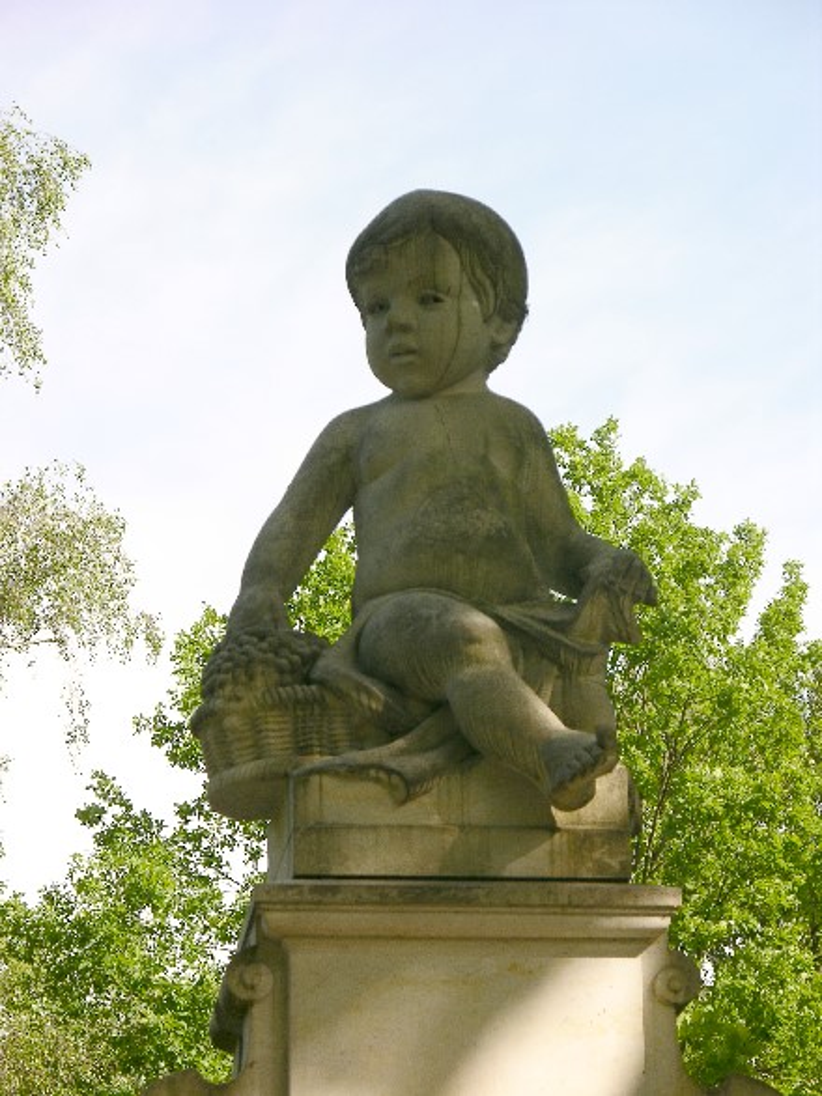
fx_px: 4751
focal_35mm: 150
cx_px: 411
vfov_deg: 13.2
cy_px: 548
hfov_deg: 9.9
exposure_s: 1/165
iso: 50
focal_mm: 37.7
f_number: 5.5
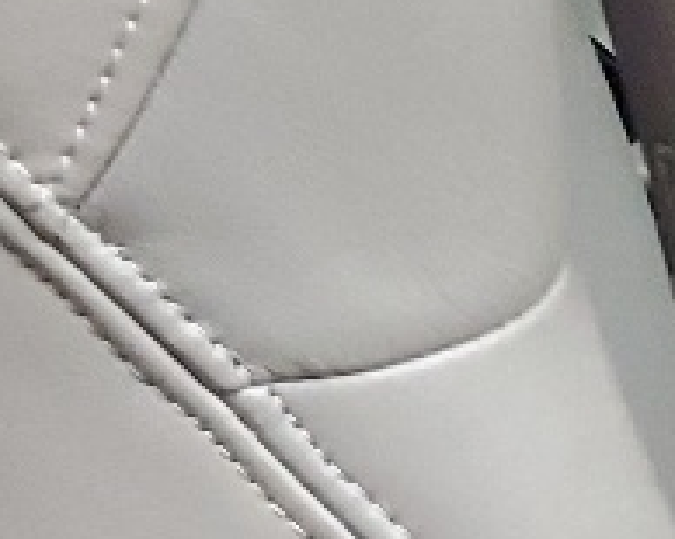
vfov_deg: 7.3
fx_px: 4173
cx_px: -1747
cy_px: -233
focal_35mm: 209
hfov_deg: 7.4
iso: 249
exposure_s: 1/60.2
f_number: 1.5
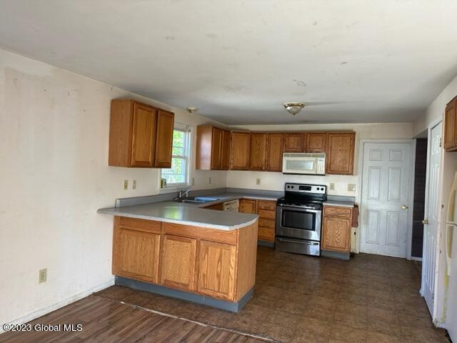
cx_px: 228
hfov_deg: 71.6
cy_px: 172
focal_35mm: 24
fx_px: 317
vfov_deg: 56.8
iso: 200
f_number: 1.78
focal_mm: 6.86
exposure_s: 1/121
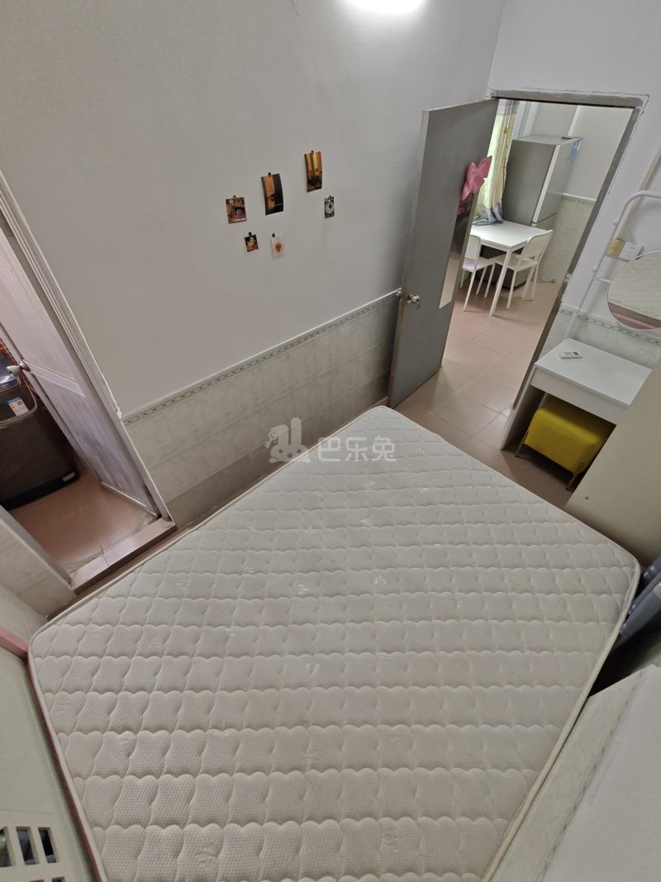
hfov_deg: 81.7
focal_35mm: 15
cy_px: 441
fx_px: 382
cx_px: 330
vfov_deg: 98.2
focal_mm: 2.3
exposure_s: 1/50
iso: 200
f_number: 2
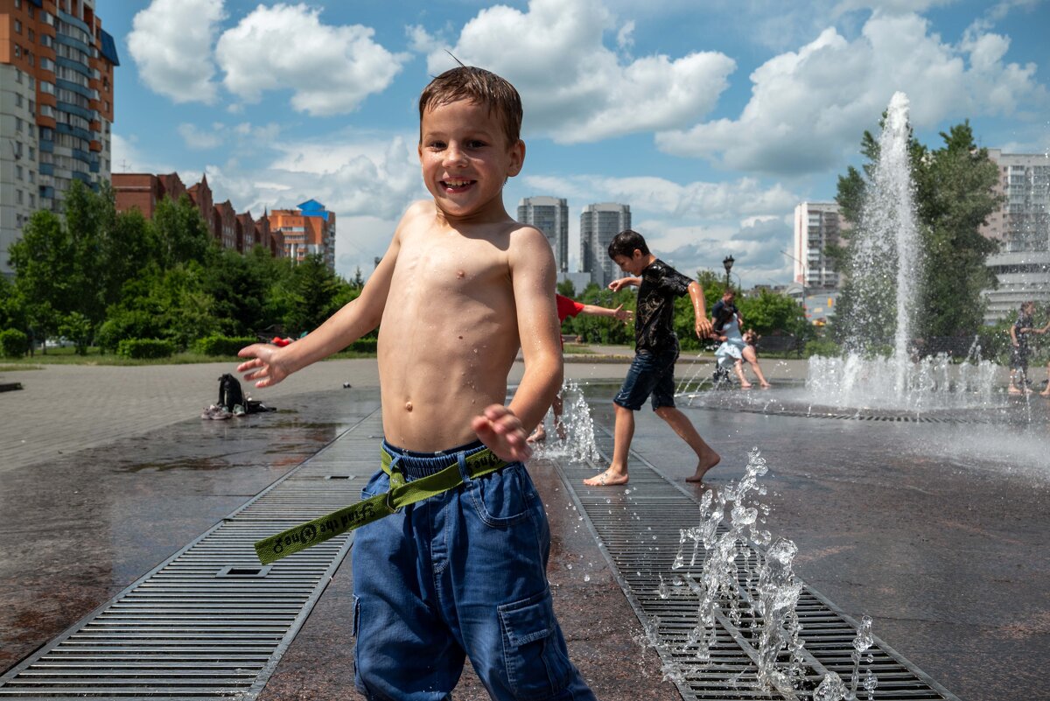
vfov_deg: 37.9
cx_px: 525
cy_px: 350
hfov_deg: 54.4
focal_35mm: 35
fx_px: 1021
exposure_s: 1/640
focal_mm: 35
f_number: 8
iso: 100
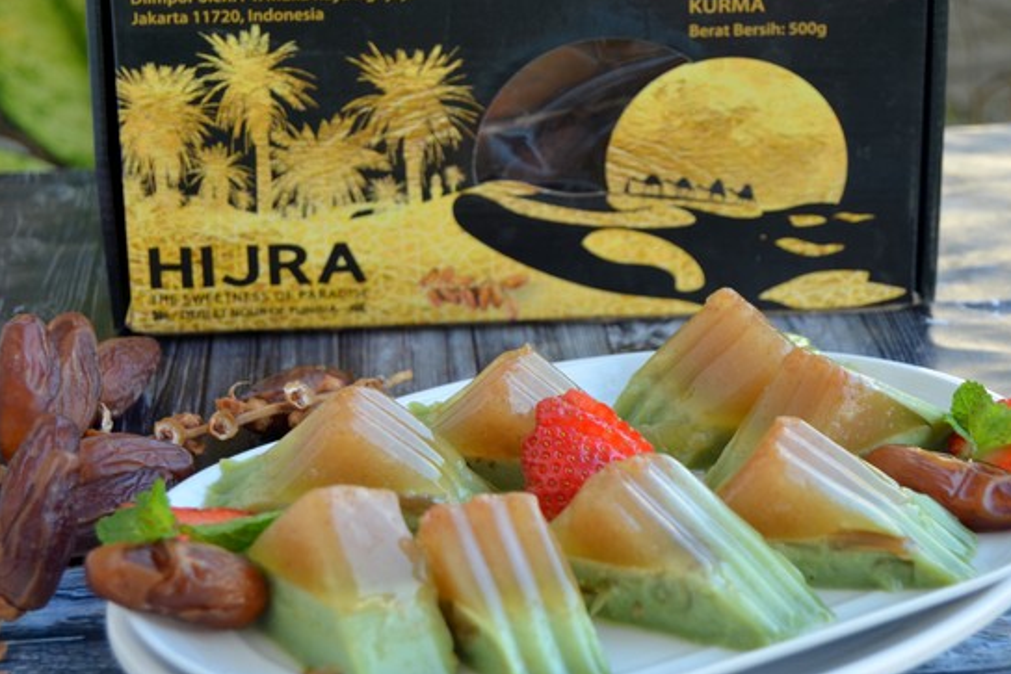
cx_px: 524
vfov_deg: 15.9
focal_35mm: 86
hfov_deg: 23.6
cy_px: 340
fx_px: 2416
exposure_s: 1/100
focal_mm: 52
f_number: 5.6
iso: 400
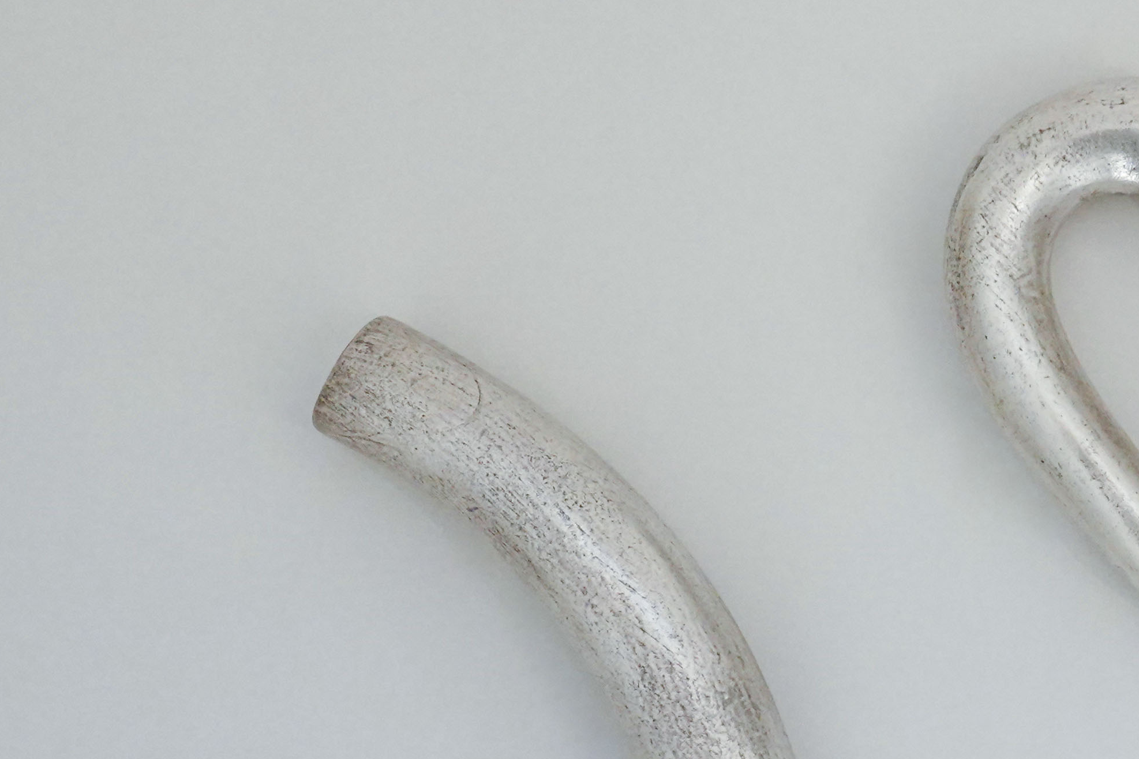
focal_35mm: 122
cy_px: 351
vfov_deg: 11.2
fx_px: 3860
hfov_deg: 16.4
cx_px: 1192
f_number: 5
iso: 1000
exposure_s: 1/800
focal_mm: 16.21
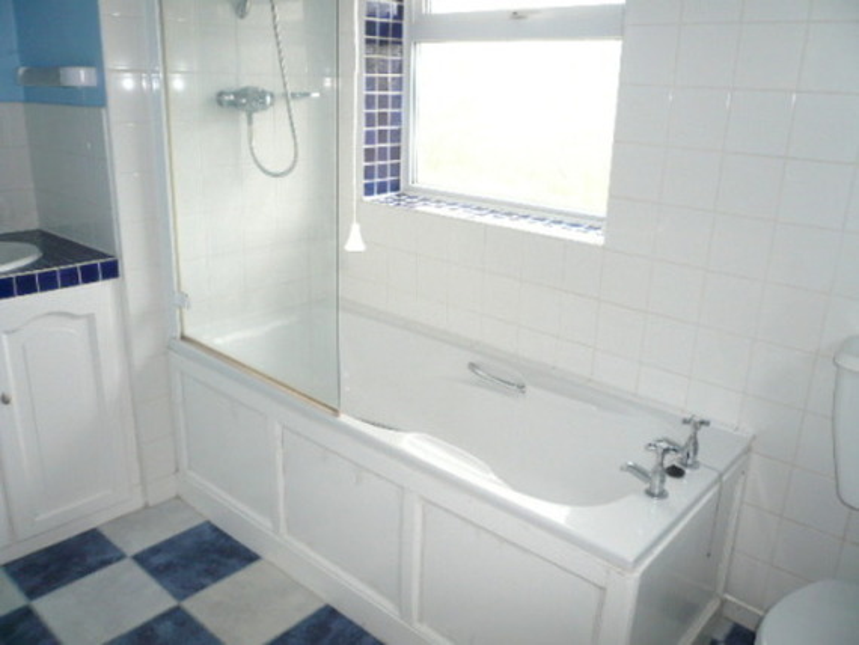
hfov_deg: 63.4
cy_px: 322
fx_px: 695
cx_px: 430
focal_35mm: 28
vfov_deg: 49.8
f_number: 2.8
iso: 100
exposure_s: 1/30
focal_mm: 4.6
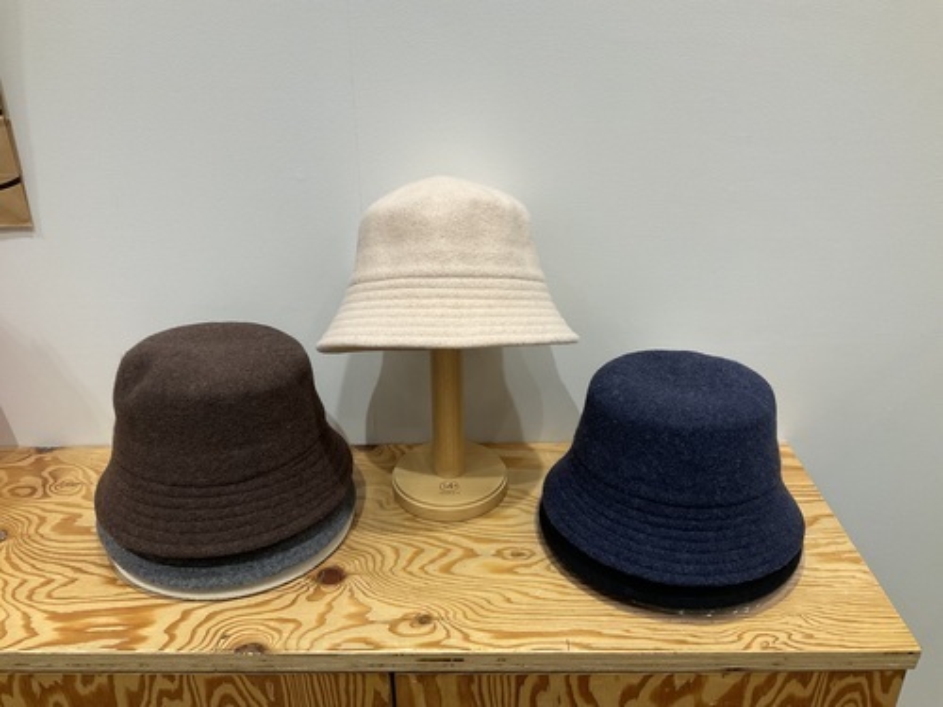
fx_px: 790
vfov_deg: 48.2
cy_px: 354
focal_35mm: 29
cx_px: 472
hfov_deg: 61.7
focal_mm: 3
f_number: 1.8
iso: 64
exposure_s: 1/120
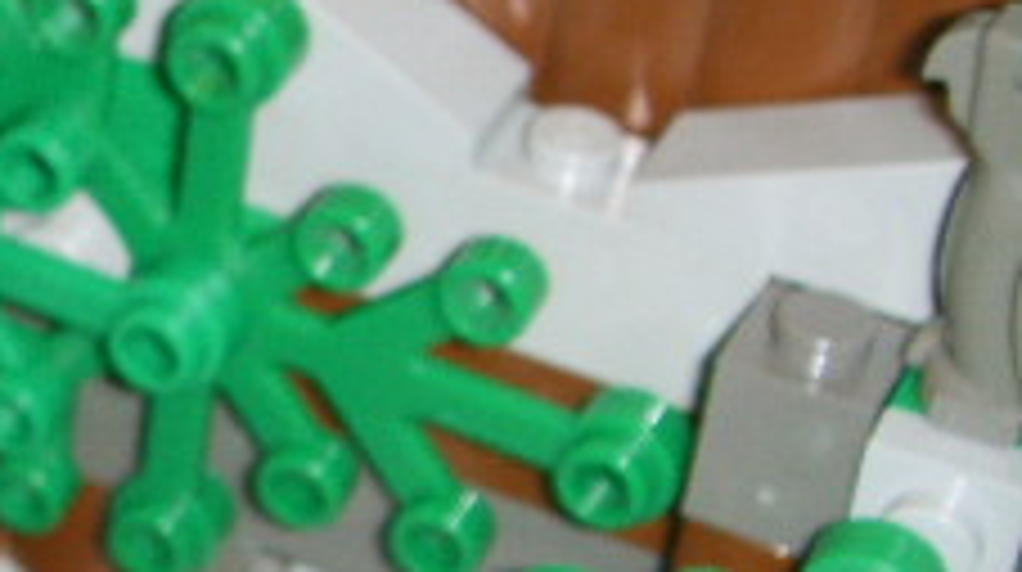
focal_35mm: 120
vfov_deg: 10.0
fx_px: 3248
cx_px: -414
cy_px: 558
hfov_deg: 16.6
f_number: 3.5
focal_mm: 6.6
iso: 100
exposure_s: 1/45
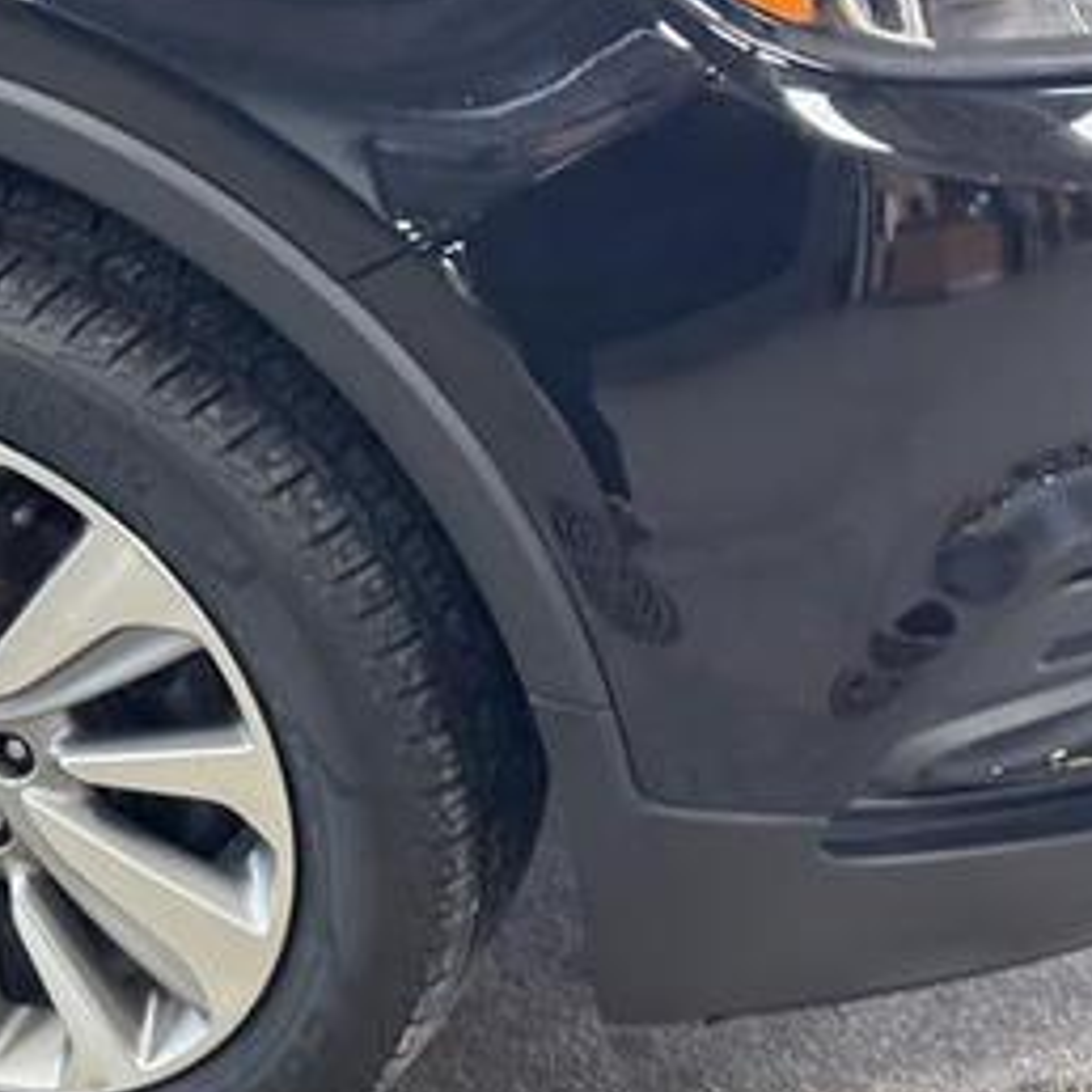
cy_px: 703
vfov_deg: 20.8
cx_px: 106
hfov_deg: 20.5
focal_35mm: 83
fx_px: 2962
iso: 200
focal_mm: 6.76
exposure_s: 1/40
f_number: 1.78
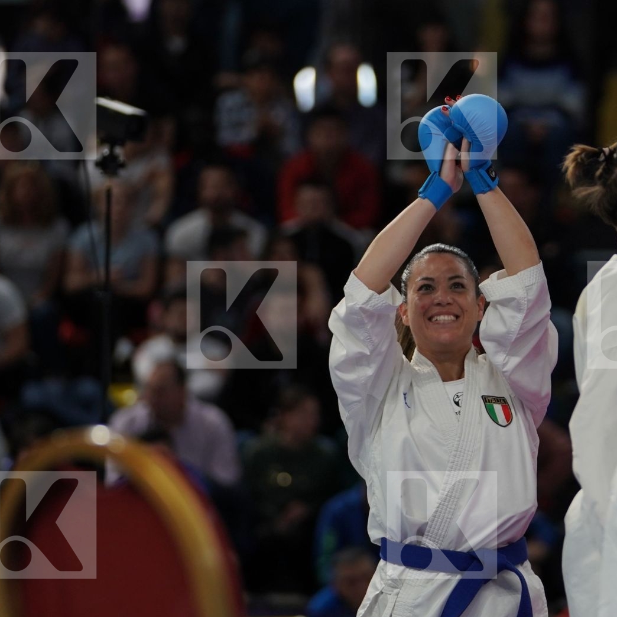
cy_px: 315
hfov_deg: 5.1
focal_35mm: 343
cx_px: 442
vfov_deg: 5.1
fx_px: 6917
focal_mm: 156
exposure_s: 1/1000
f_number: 2.8
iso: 800
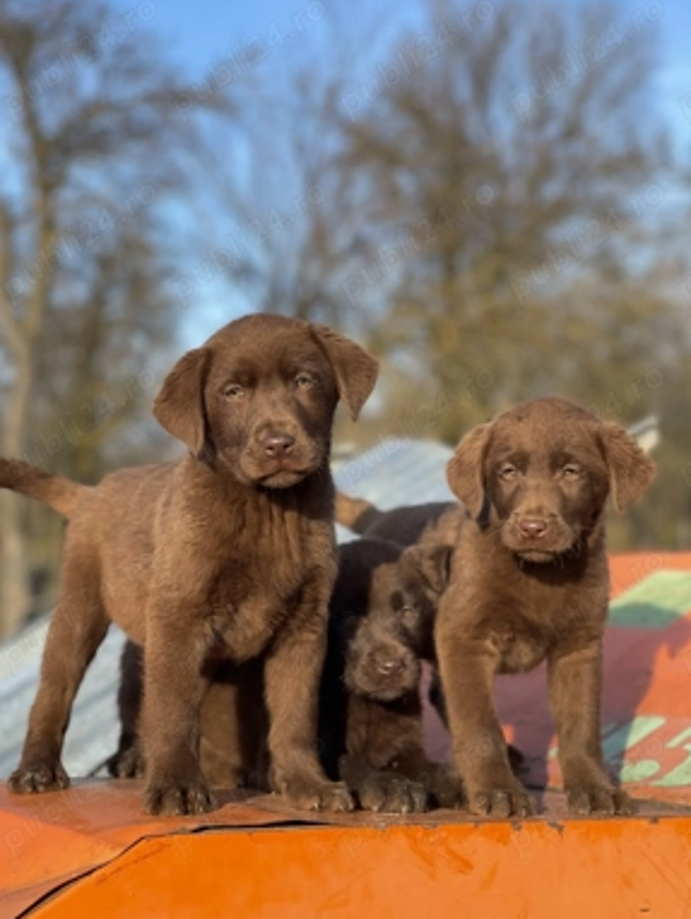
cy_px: 464
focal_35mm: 67
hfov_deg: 22.0
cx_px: 332
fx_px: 1781
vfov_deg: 29.0
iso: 32
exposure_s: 1/438
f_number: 2.2
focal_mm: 7.5
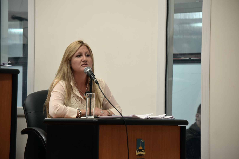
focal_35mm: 174
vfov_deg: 7.9
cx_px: 120
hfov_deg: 11.8
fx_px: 1155
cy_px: 80
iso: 500
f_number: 4.8
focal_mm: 116
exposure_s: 1/60
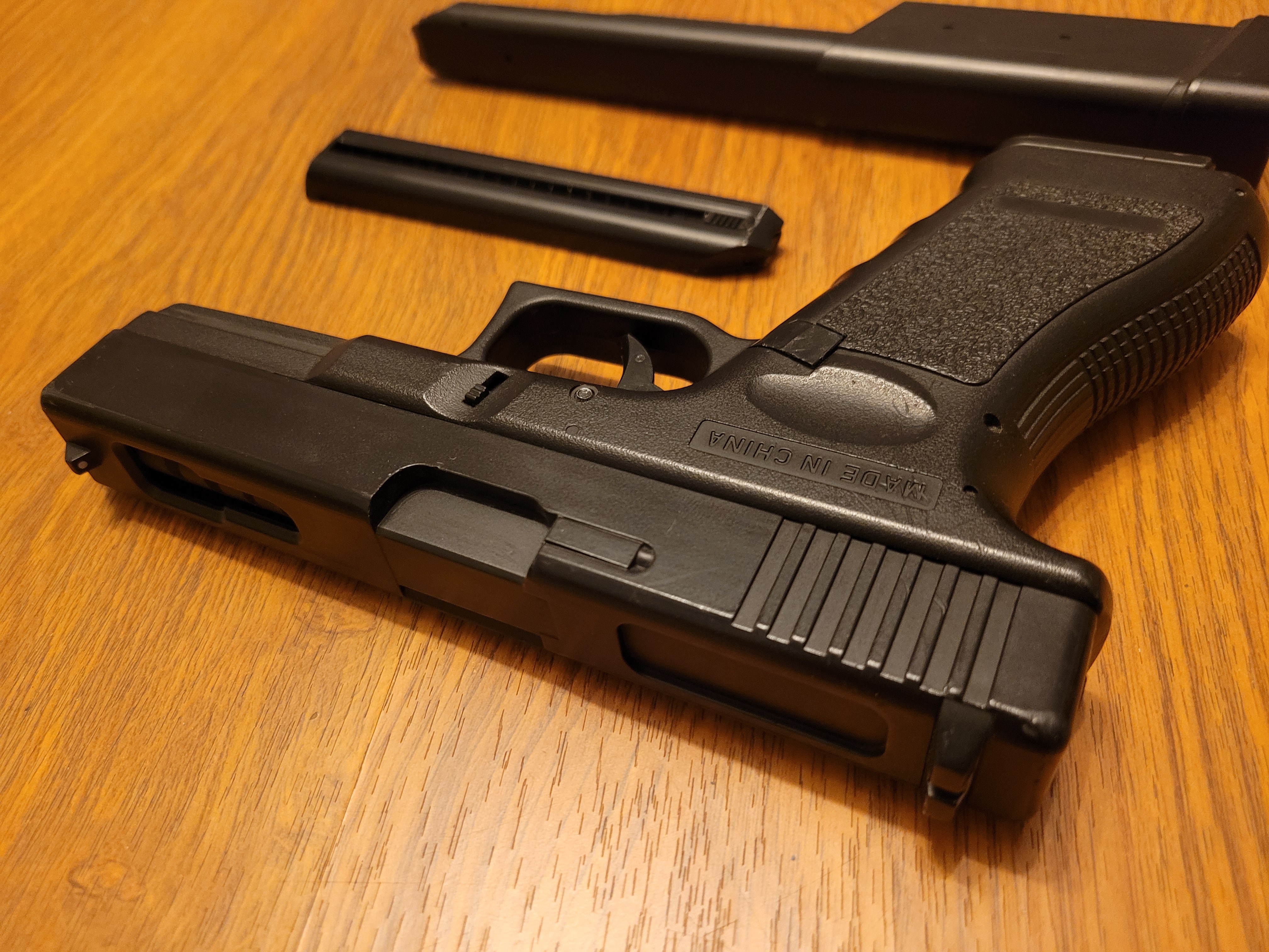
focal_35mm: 26
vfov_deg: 53.1
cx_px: 634
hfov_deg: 67.3
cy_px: 476
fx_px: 953
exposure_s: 1/25
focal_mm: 5.4
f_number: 1.8
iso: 640
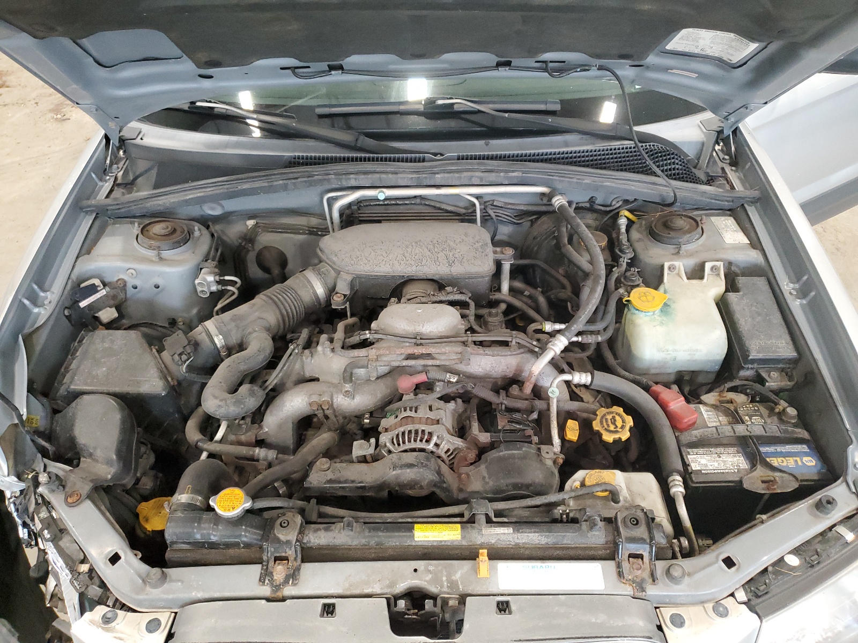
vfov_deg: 53.1
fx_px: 644
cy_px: 322
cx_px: 429
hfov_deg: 67.3
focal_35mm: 26
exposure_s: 1/60.2
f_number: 1.5
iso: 383
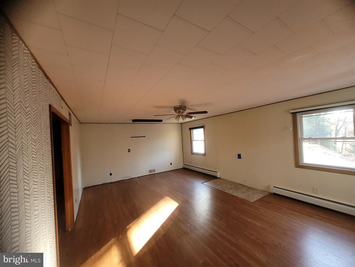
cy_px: 134
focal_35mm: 13
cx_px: 178
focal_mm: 1.74
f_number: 2.2
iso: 400
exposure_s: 1/60
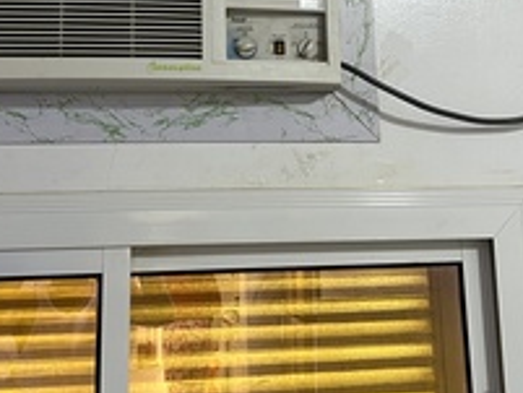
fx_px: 892
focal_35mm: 59
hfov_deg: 32.6
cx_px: 222
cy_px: -9
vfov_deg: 23.7
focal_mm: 5.7
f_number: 1.5
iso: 100
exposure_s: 1/60
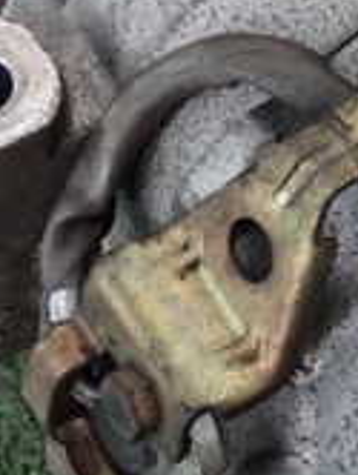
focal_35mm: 159
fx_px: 2187
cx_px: 673
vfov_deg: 12.3
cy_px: 31
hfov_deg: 8.9
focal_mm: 7.84
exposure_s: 1/25
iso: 800
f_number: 2.9
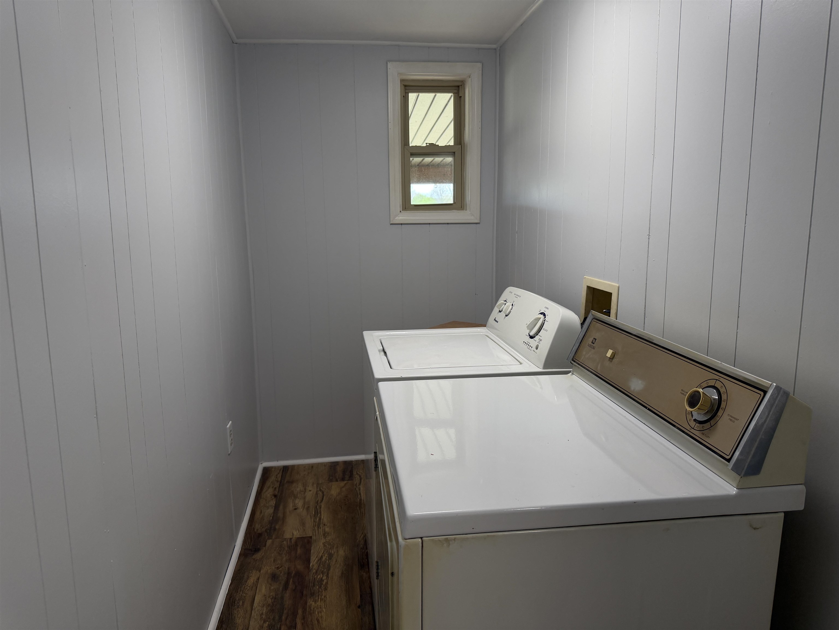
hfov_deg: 71.6
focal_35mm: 24
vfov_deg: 56.8
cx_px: 420
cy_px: 315
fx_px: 582
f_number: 1.78
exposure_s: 1/120
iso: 125
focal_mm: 6.76
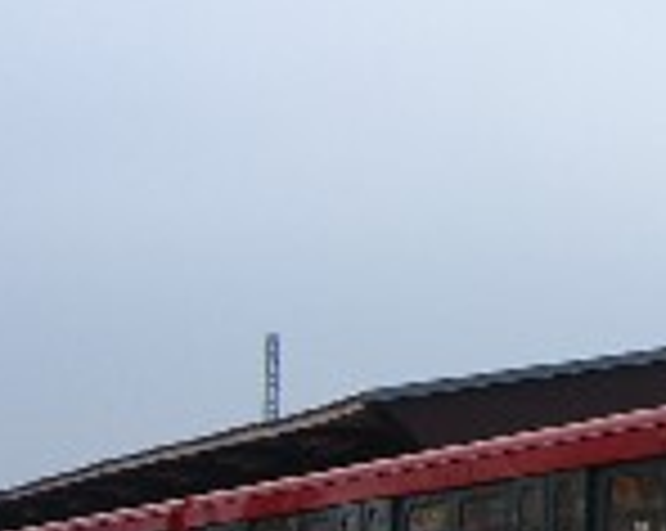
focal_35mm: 146
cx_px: 1280
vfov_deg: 10.5
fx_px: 2874
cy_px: 164
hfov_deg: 11.9
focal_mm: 7.9
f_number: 2.8
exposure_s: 1/100
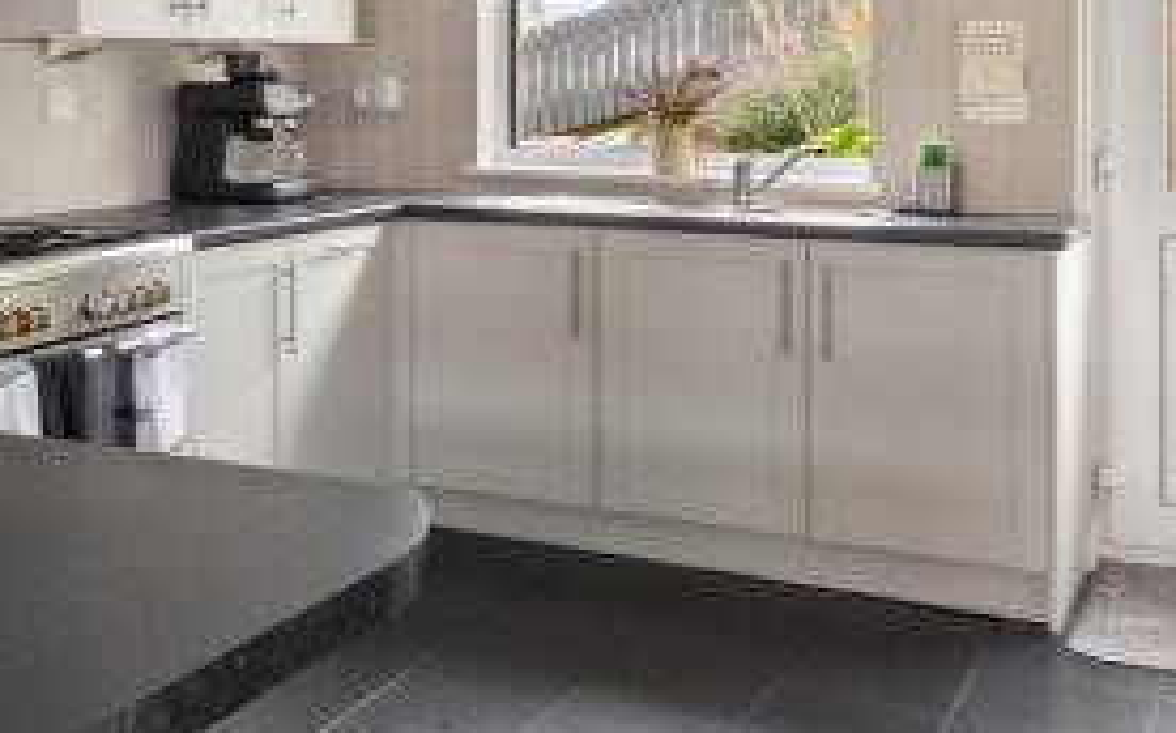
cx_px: -34
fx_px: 1697
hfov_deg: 34.3
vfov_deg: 24.0
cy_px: 147
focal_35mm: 53
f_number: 8
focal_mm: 14
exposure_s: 1/8
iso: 640
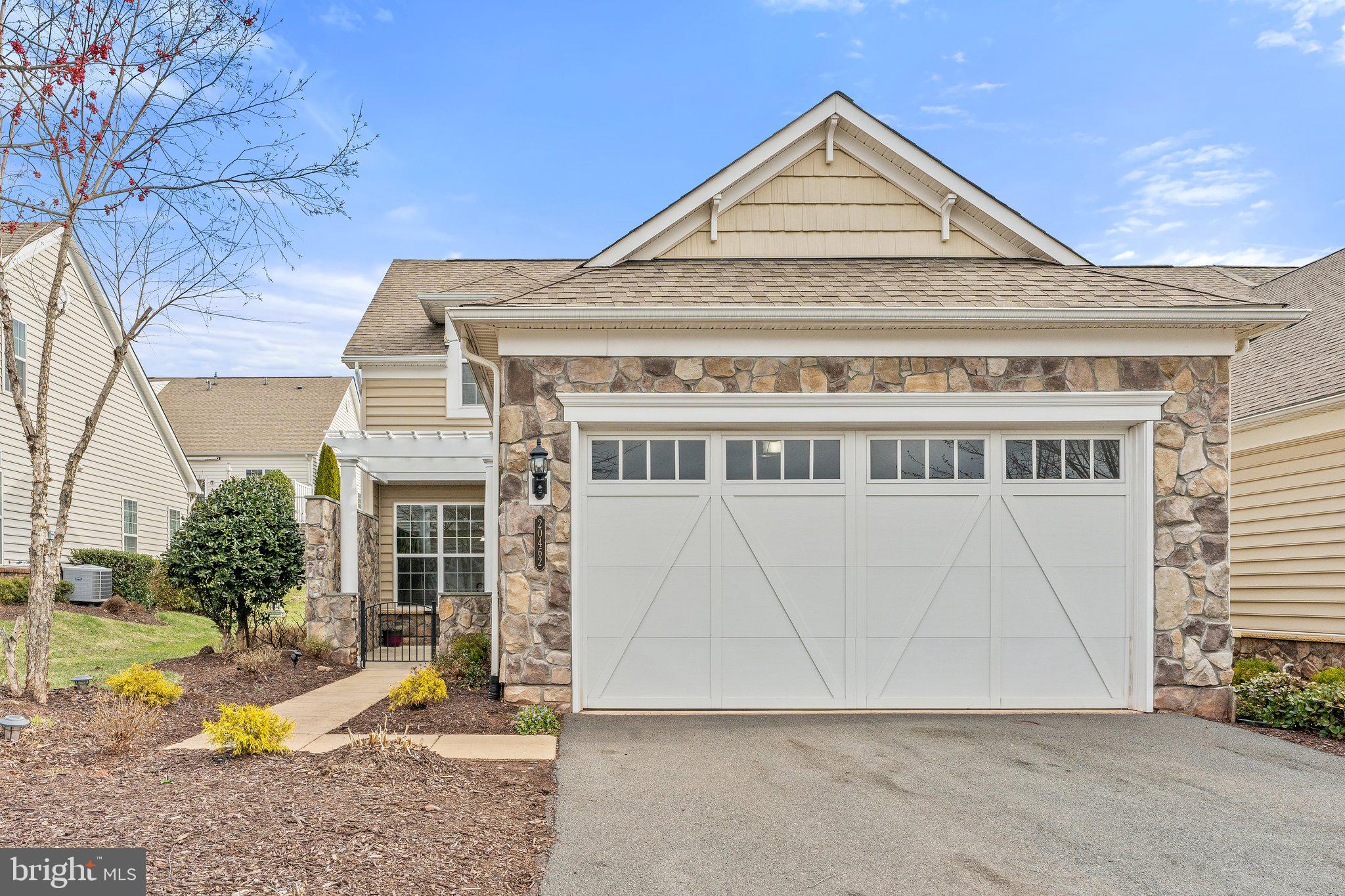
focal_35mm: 24
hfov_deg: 73.7
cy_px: 448
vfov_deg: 53.1
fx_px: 897
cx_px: 672
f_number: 11
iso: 500
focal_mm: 24
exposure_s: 1/400
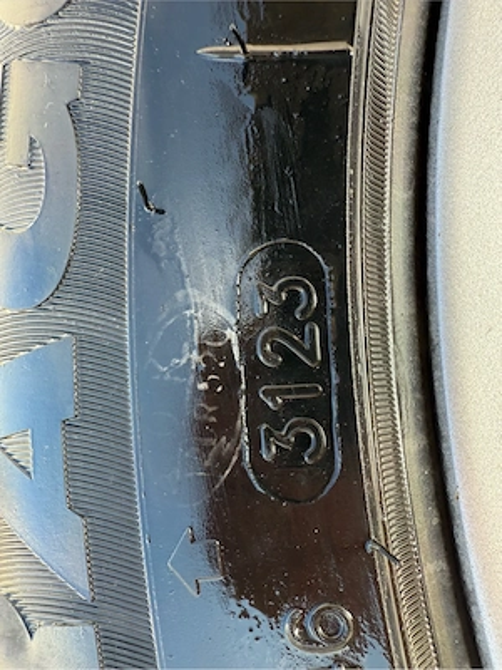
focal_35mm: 24
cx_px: 251
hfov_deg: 56.8
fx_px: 464
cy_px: 335
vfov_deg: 71.6
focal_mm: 2.22
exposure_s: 1/99
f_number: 2.2
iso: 80
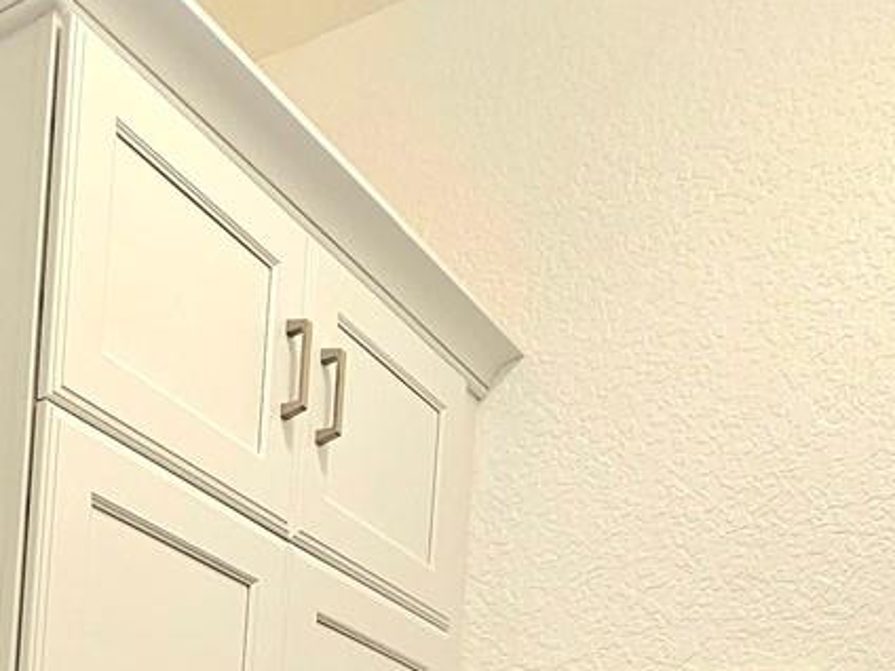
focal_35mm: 49
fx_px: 1267
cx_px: 101
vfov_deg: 23.1
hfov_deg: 36.6
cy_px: 1044
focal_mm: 2.2
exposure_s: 1/60.2
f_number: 2.2
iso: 250
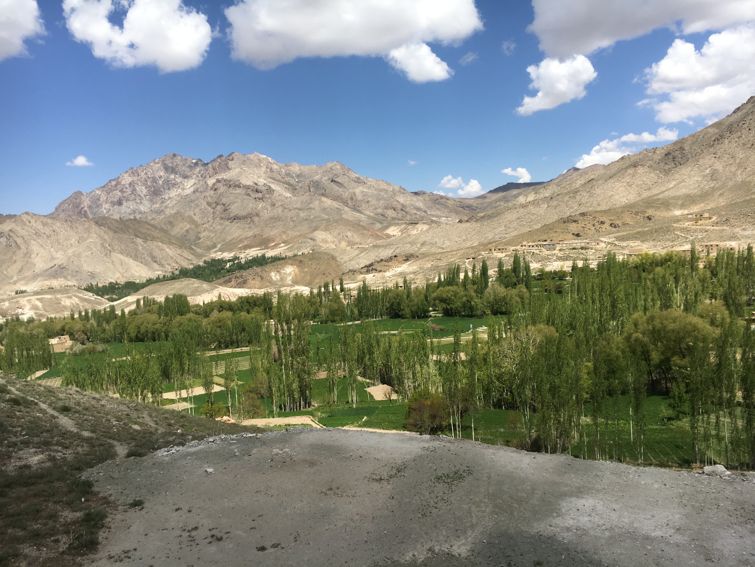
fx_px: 633
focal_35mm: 29
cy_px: 284
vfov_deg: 48.2
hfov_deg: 61.7
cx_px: 378
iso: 25
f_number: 2.2
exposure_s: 1/1923
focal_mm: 4.15
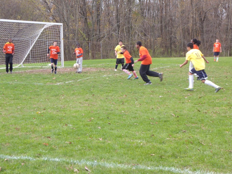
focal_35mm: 84
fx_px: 563
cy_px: 87
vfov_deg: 17.6
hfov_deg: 23.3
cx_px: 116
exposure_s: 1/100
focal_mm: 17.99
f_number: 5.2
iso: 100
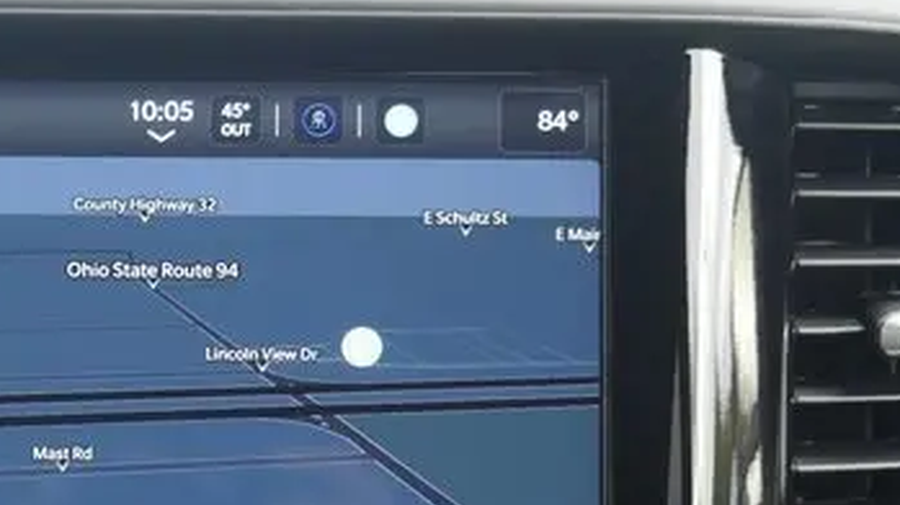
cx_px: 144
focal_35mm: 100
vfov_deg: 12.0
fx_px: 2386
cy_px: 499
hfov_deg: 21.0
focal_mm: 25
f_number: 5.3
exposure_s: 1/60
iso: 1000
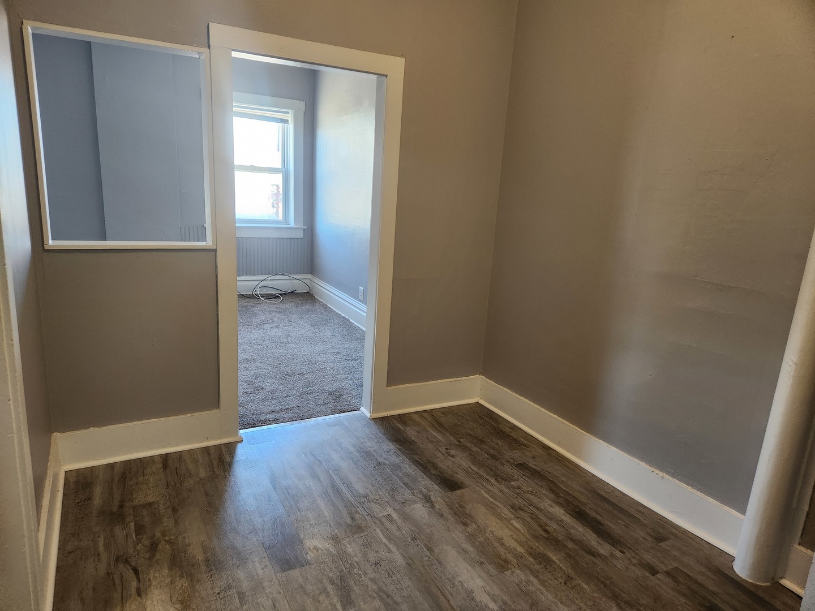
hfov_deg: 73.9
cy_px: 306
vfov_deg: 58.9
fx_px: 542
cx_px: 408
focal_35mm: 23
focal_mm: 5.4
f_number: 1.8
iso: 400
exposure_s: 1/120
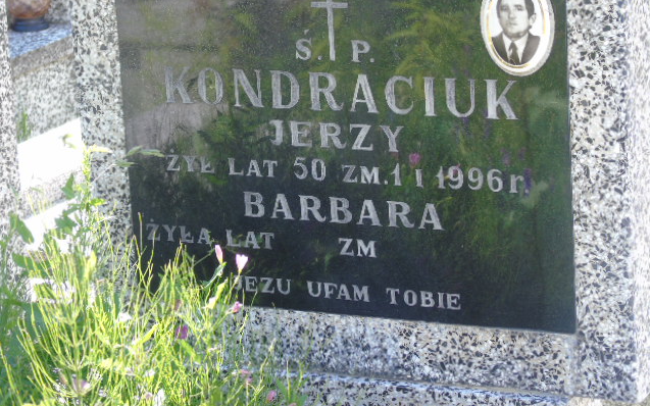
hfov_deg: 15.8
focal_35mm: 132
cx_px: 326
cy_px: 168
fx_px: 2338
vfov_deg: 9.9
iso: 80
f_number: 4.6
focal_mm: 22
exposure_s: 1/50
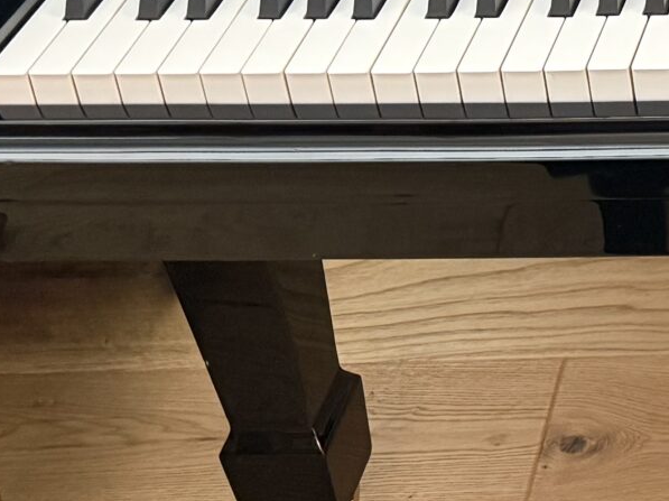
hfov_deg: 16.6
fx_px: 1989
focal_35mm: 103
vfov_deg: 13.4
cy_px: -286
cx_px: 1118
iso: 250
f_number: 1.78
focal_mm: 6.76
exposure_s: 1/50
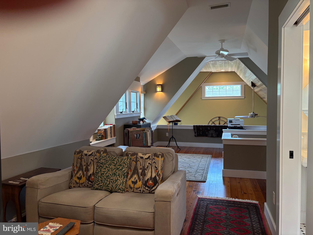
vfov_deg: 53.1
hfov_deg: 67.3
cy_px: 118
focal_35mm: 26
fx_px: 235
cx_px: 156
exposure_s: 1/60
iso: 125
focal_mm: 5.96
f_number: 1.6
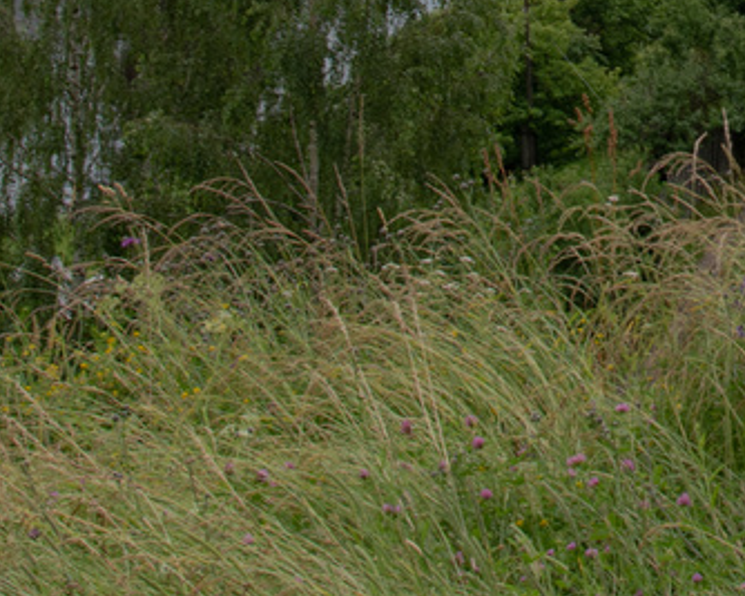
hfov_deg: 14.7
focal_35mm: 126
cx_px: 908
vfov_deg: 11.6
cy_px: -345
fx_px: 2777
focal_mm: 32
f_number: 9
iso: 200
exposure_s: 1/125
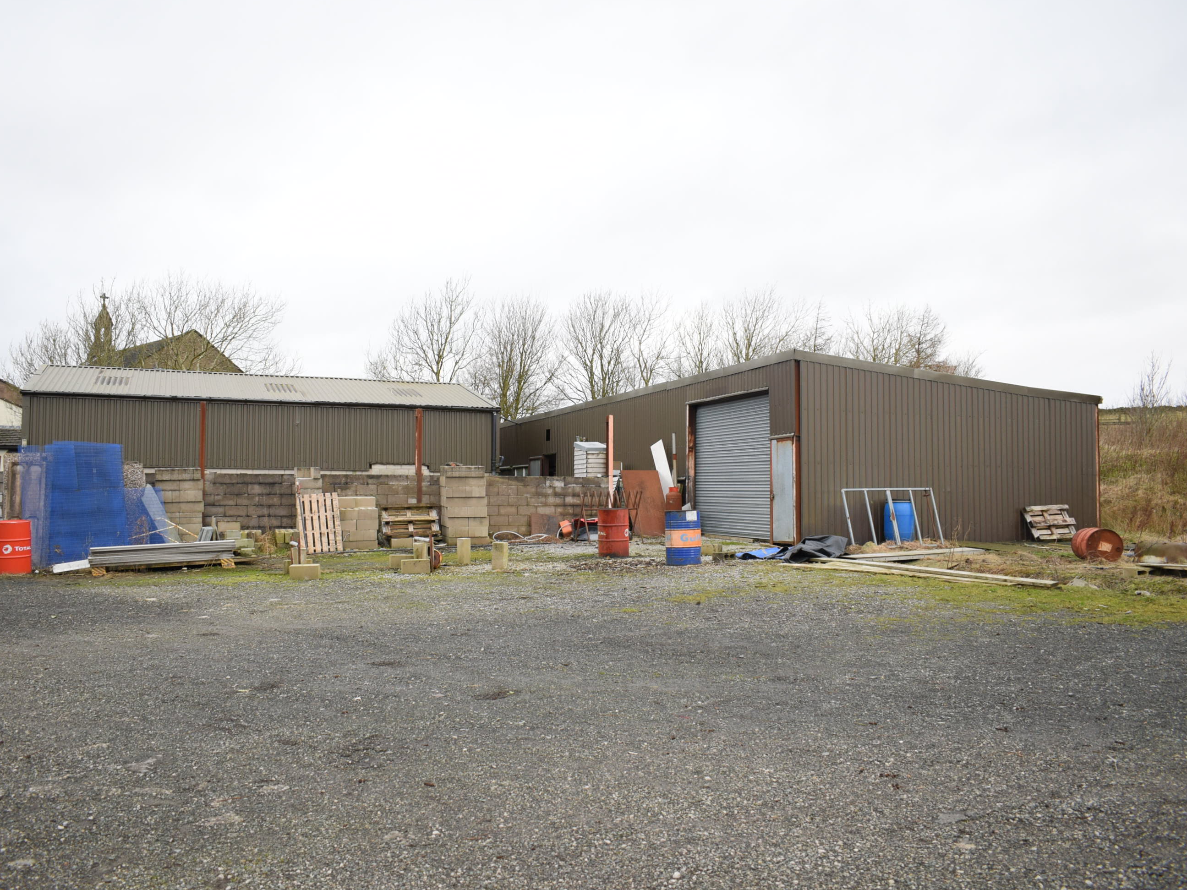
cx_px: 550
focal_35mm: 30
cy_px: 448
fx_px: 1029
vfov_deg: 46.8
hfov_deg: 59.9
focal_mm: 18
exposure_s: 1/80
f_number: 4.5
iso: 400
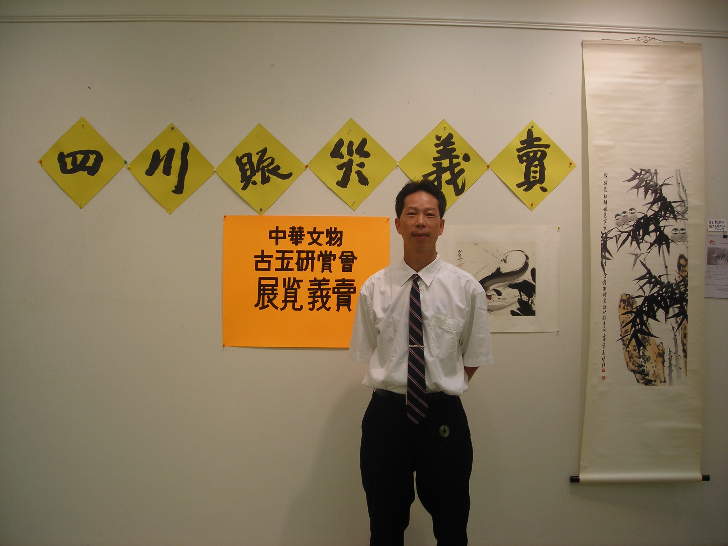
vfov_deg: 37.7
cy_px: 273
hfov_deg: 49.0
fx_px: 799
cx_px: 364
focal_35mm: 38
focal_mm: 6.3
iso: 50
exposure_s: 1/27
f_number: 3.2
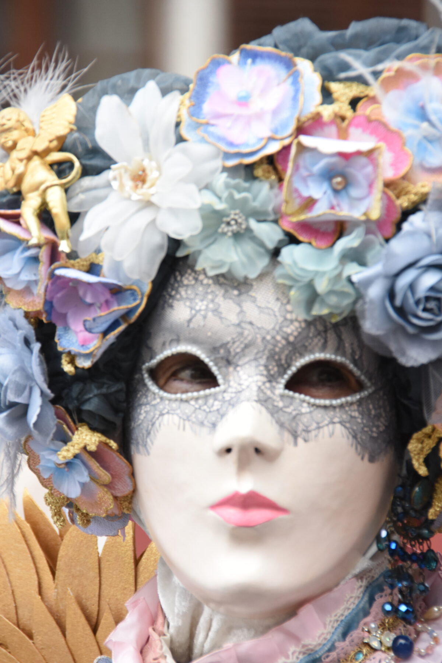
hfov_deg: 3.1
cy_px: 332
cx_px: 221
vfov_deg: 4.6
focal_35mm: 450
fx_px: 8287
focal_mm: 300
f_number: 5.6
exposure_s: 1/160
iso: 1000
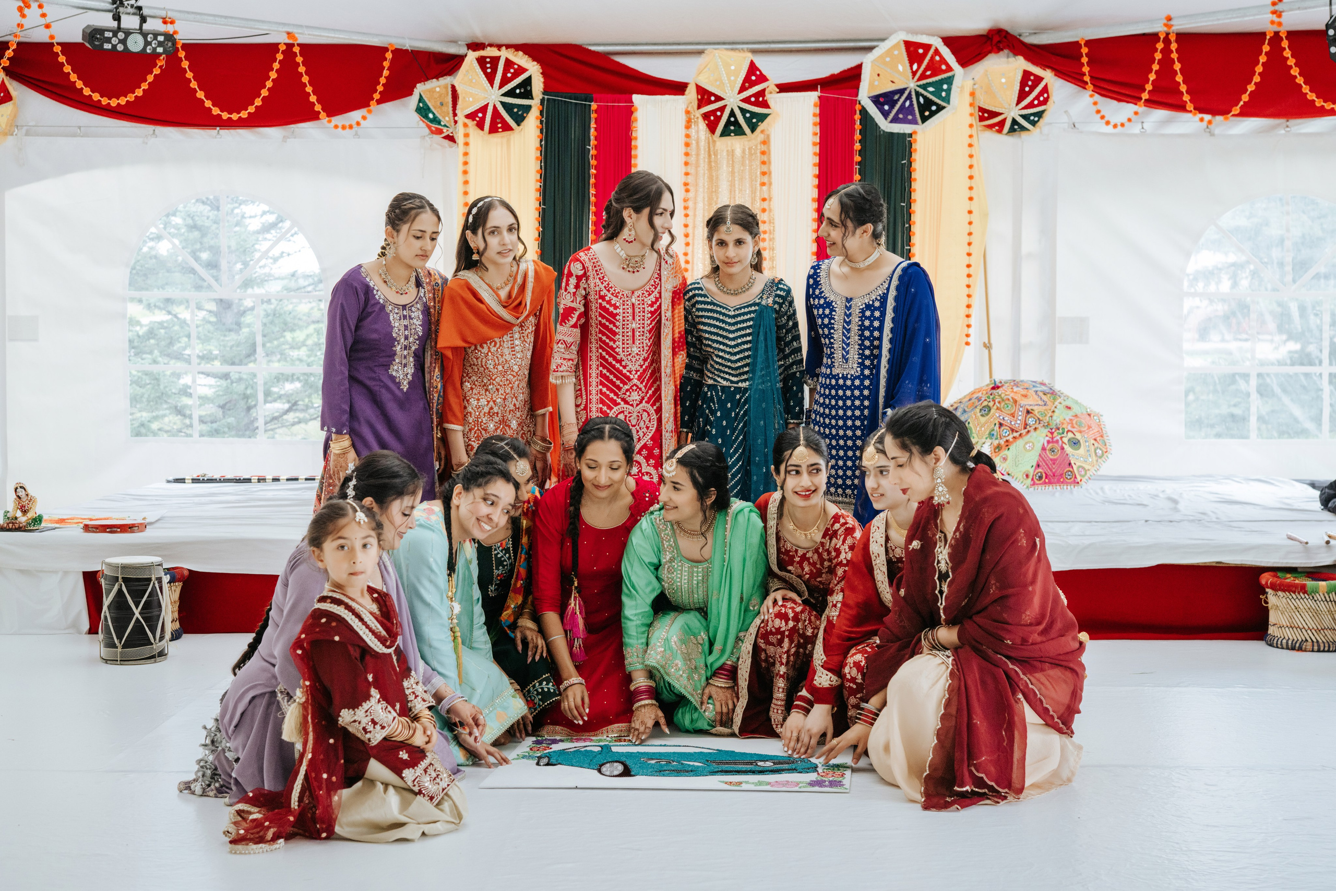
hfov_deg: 39.6
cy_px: 446
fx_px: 1856
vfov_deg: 27.0
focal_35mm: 50
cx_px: 668
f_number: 4.5
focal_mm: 50
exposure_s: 1/200
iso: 1250
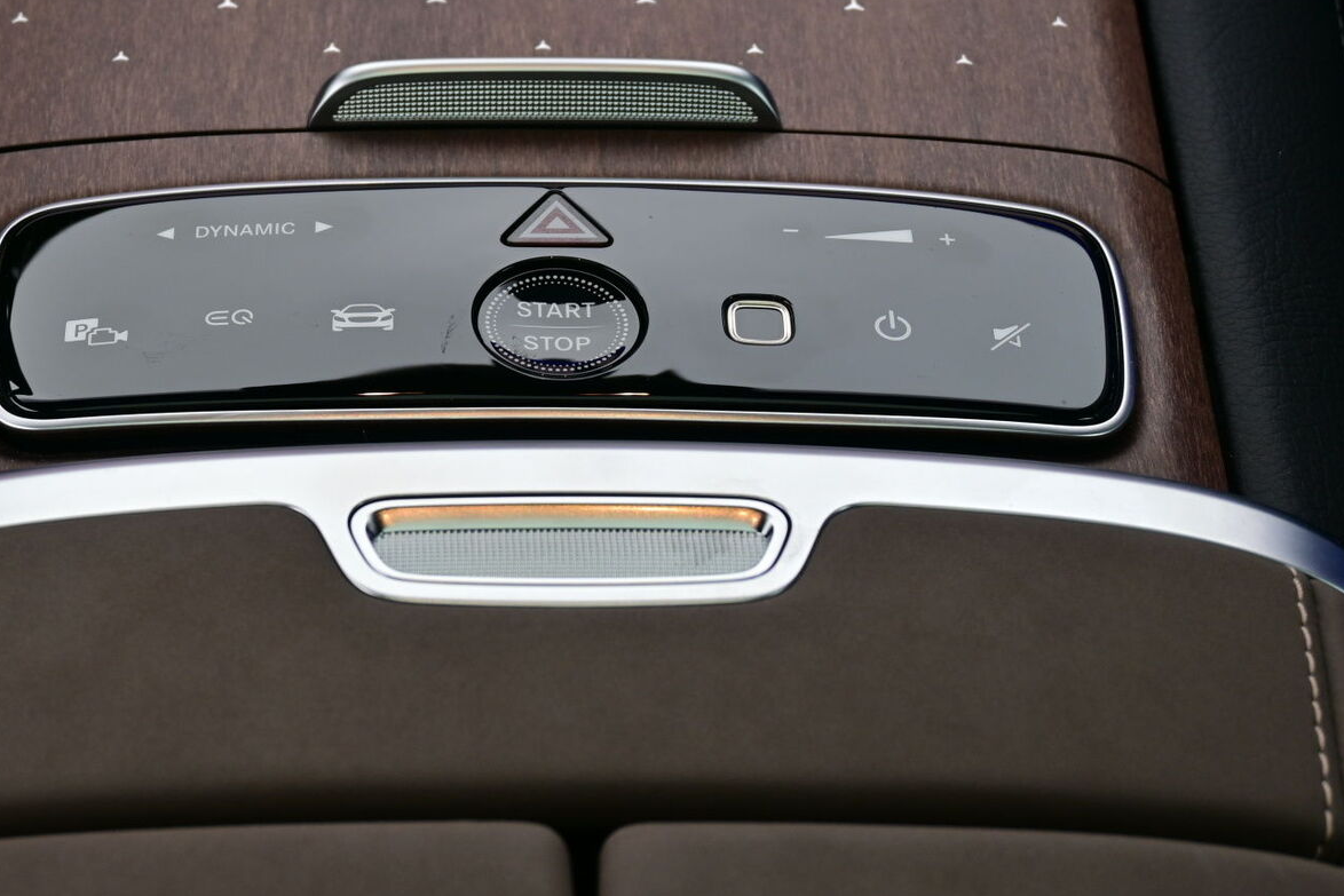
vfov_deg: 13.3
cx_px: 432
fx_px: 3846
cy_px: 323
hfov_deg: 19.8
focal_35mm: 103
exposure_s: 1/60
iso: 100
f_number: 5.6
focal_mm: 42
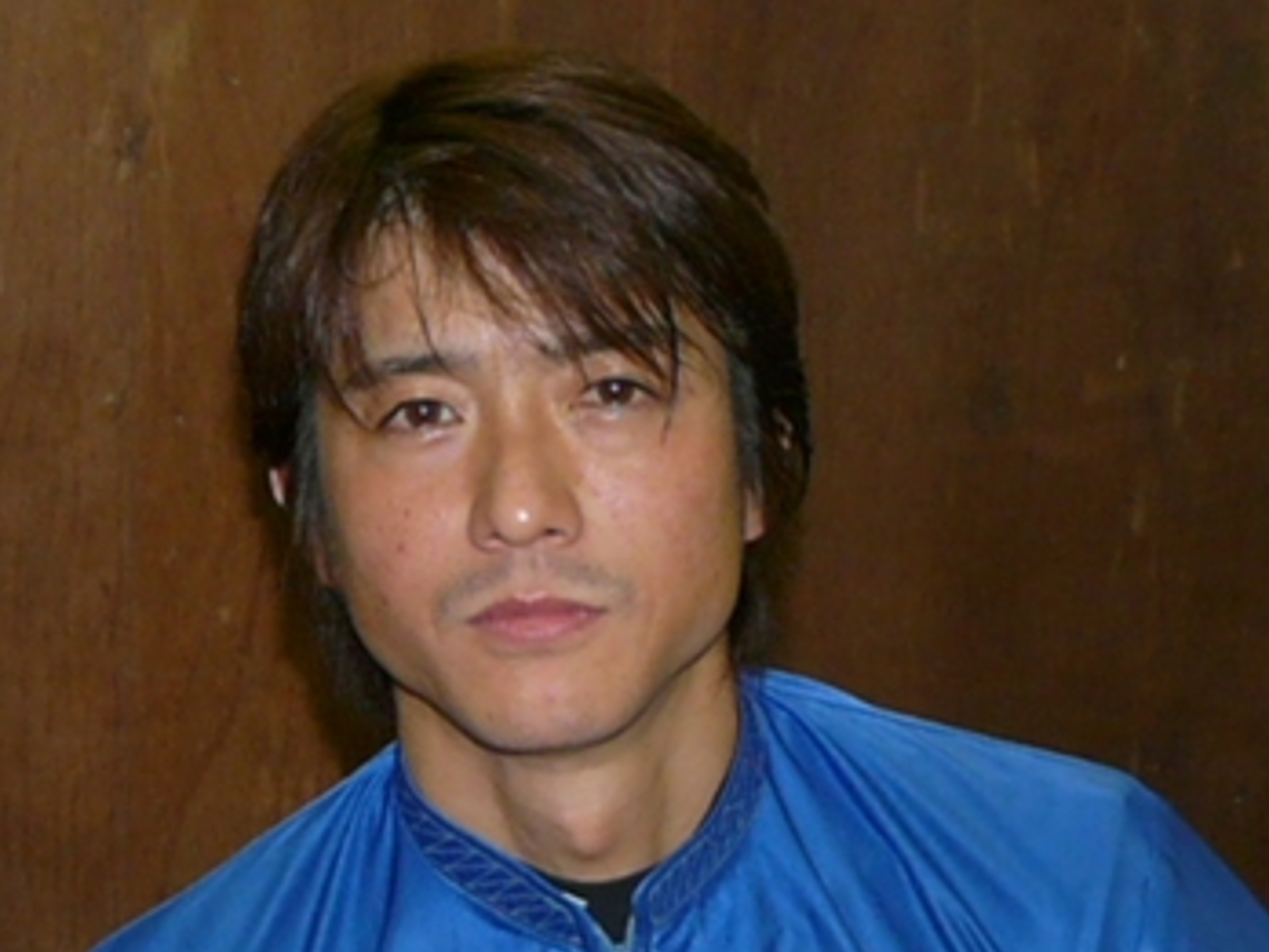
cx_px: 573
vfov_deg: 27.0
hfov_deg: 35.5
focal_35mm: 54
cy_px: 522
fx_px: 1980
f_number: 2.8
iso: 100
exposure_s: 1/30
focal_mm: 5
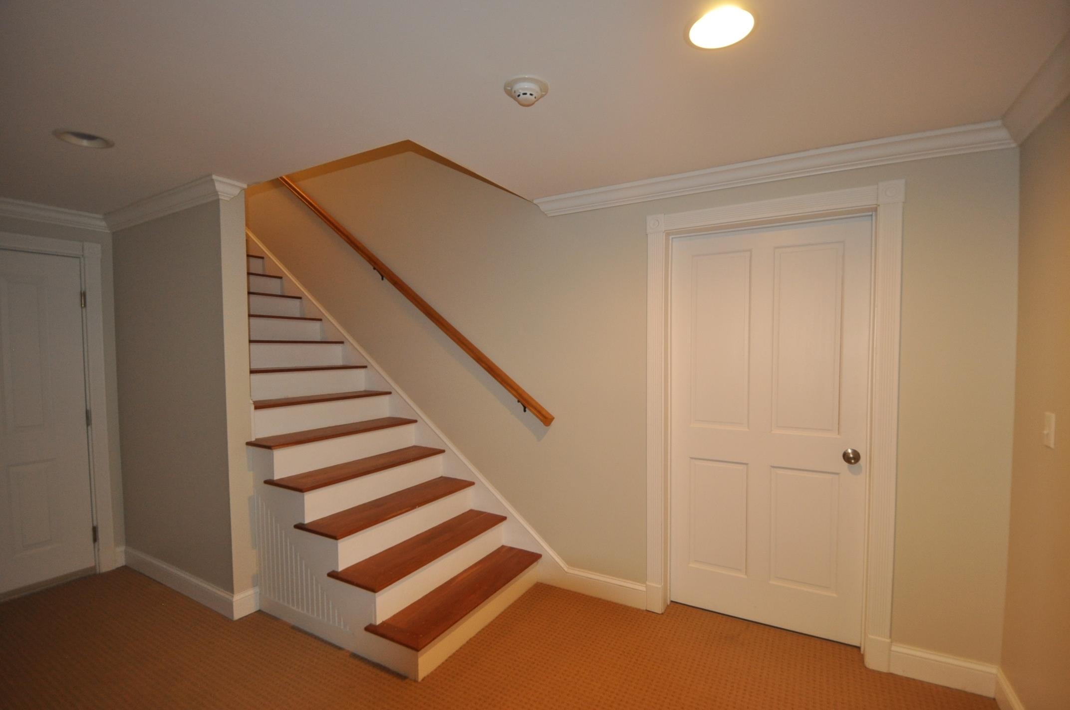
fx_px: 445
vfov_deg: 77.2
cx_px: 535
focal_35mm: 15
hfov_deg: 100.5
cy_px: 355
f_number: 3.5
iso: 800
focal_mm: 10
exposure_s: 1/60
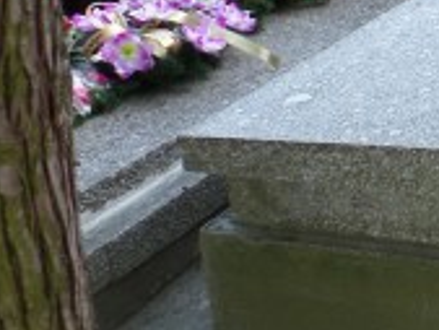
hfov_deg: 18.0
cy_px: -81
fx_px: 1104
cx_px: 787
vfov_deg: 16.2
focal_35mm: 87
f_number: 3.5
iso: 100
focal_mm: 4.1
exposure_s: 1/45
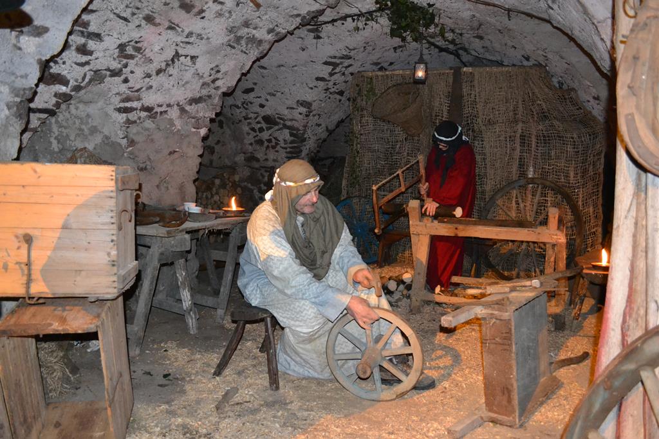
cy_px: 220
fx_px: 494
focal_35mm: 27
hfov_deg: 67.4
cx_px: 330
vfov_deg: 47.9
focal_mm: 18
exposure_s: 1/60
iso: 3200
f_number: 3.5
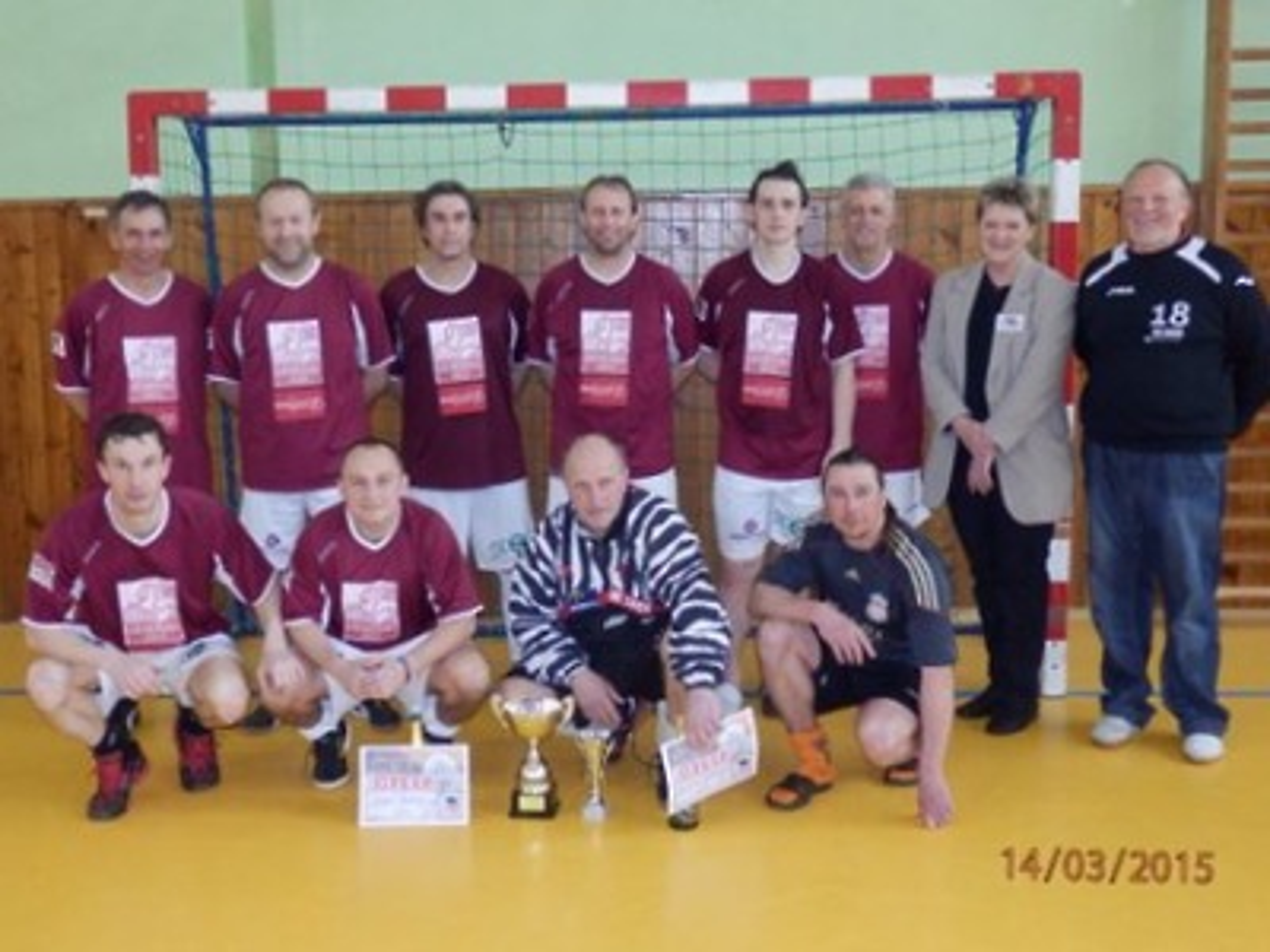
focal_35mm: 37
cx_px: 635
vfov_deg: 38.7
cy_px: 476
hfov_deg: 50.1
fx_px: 1357
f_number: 3.6
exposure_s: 1/40
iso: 400
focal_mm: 6.6
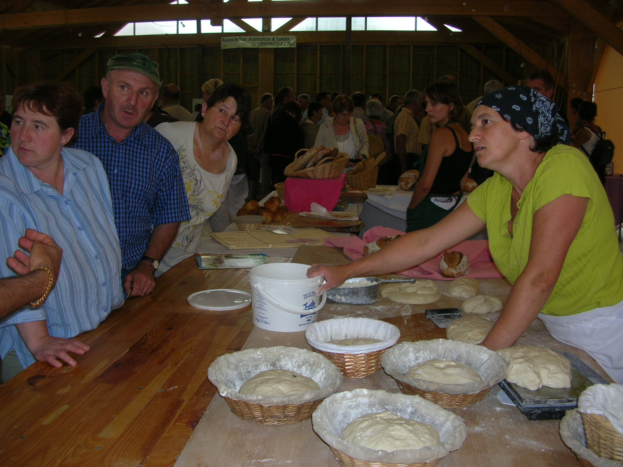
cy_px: 234
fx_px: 630
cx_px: 312
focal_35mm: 35
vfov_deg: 40.7
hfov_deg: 52.6
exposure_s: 1/60.1
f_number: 2.8
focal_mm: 5.8
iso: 50
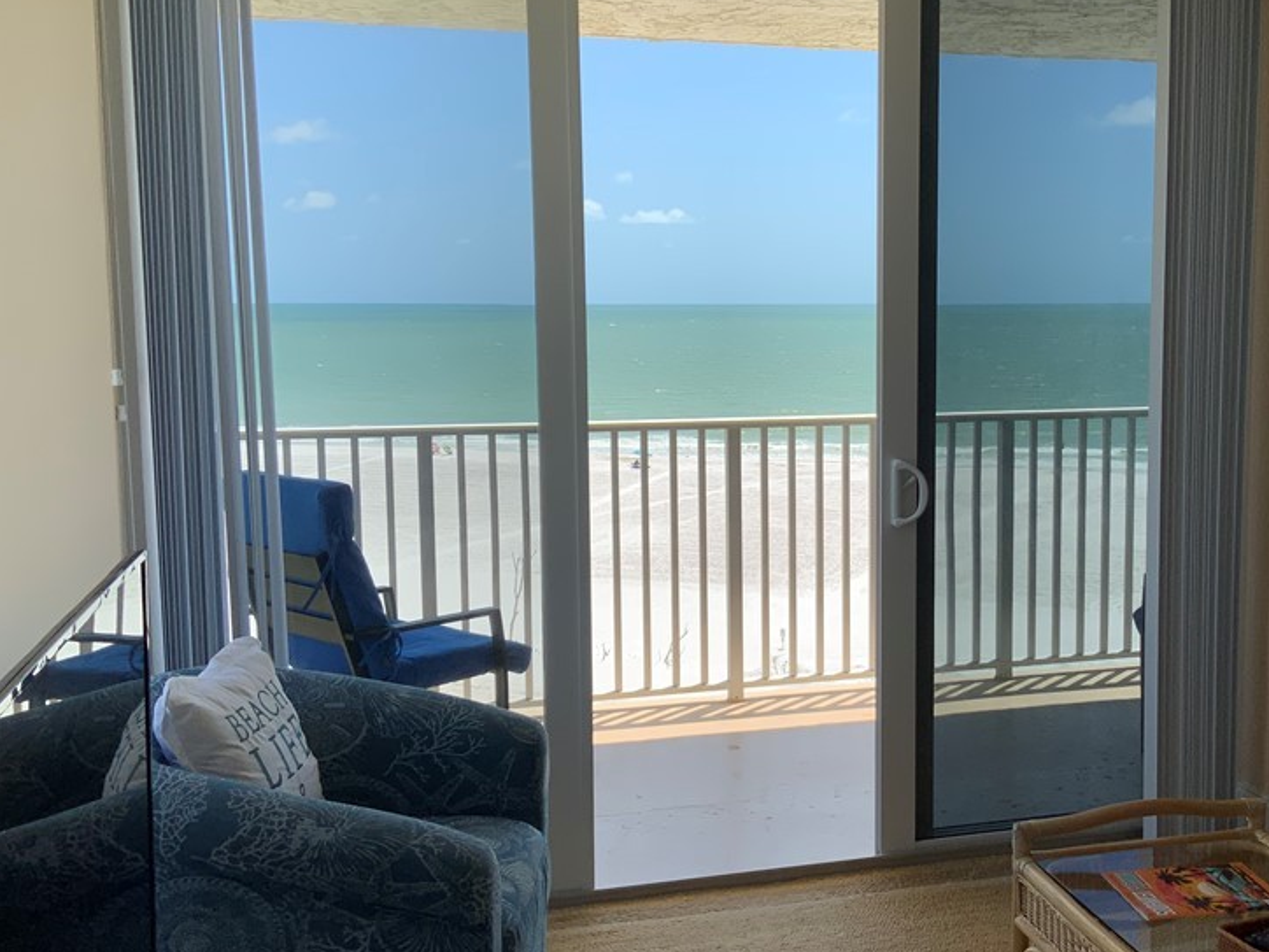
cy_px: 458
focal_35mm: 41
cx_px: 834
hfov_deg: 45.2
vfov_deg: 35.1
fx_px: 1503
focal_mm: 3
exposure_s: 1/1098
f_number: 1.8
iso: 16
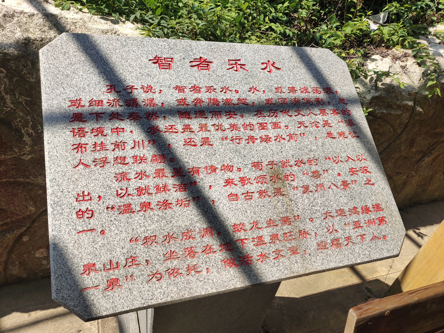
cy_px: 166
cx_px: 222
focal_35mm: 30
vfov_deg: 46.8
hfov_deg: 60.0
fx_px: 385
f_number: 1.8
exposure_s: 1/1671
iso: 50
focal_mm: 4.35
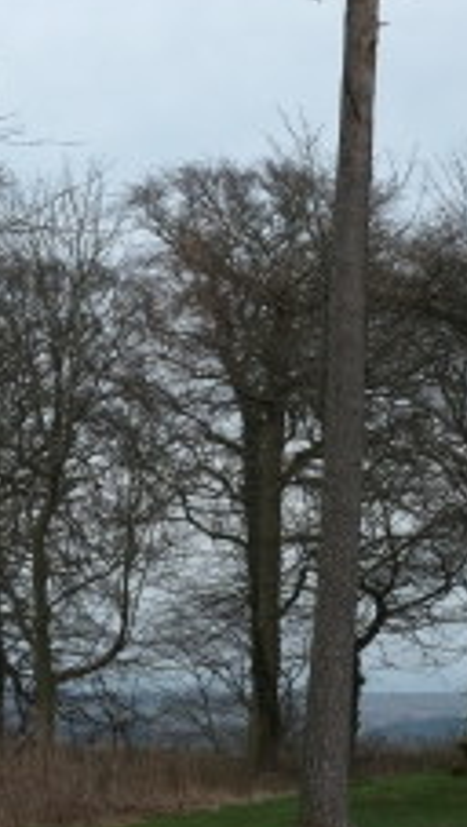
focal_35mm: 98
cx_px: 190
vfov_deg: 21.8
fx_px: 2153
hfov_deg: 12.4
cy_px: 377
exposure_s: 1/280
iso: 200
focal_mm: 35
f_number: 5.6
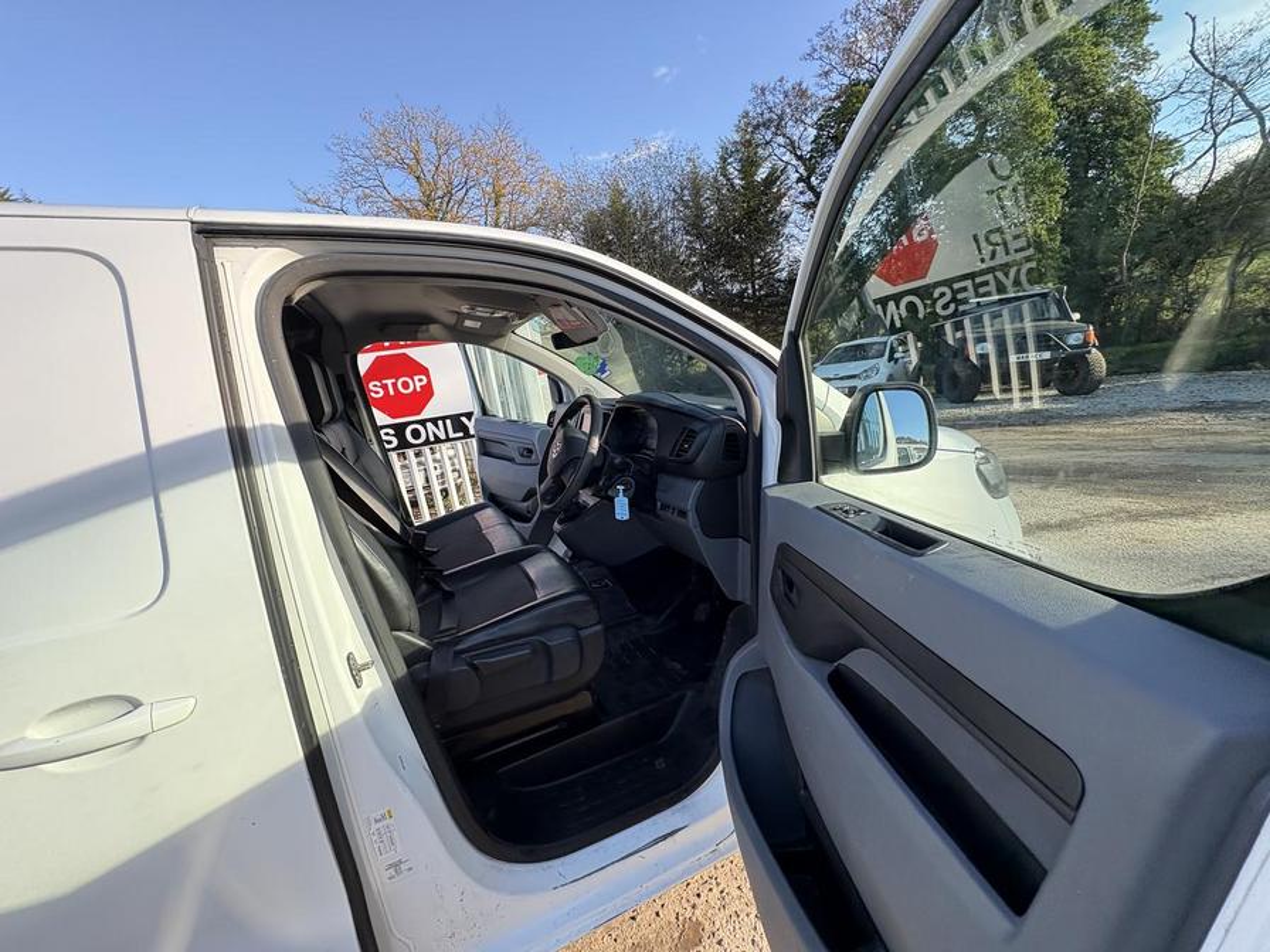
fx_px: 514
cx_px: 635
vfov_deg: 85.7
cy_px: 476
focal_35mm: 14
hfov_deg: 102.1
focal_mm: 2.22
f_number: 2.2
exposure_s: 1/261
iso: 64
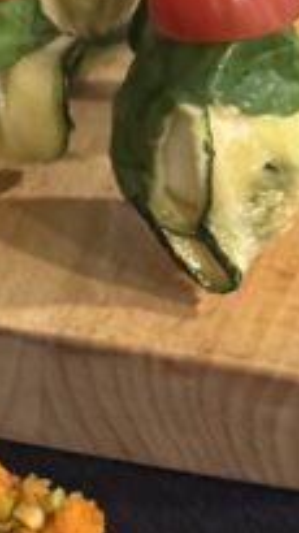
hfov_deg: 4.5
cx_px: -528
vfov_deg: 8.2
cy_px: -101
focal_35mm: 261
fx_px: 3686
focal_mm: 6.76
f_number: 1.78
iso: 500
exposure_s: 1/32
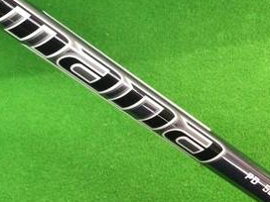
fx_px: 569
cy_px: 41
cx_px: 12
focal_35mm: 73
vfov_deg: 20.0
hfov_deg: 25.6
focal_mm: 3.3
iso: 160
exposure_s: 1/30
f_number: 2.4
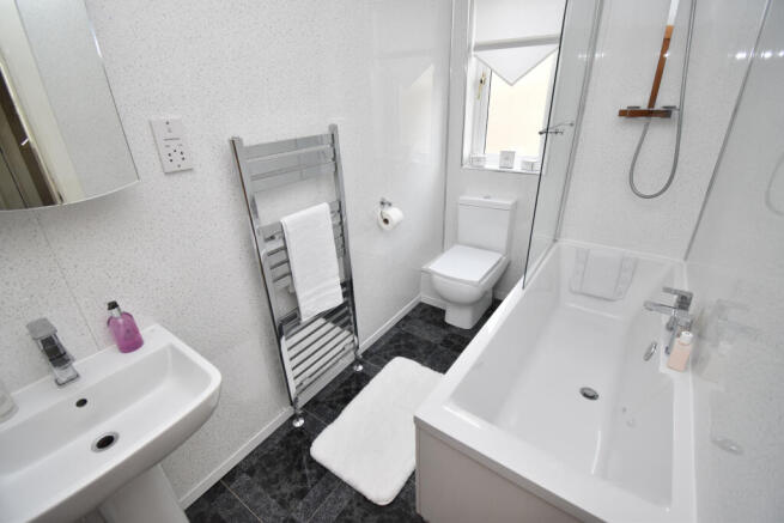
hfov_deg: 100.4
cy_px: 262
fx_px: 327
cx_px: 392
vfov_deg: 77.4
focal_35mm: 15
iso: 800
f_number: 4.5
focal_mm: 10
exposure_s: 1/125
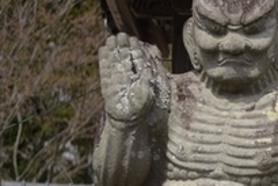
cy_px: 230
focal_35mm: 293
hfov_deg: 6.6
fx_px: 2264
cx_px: 700
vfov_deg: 4.7
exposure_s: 1/3200
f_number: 1.8
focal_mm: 50
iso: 100
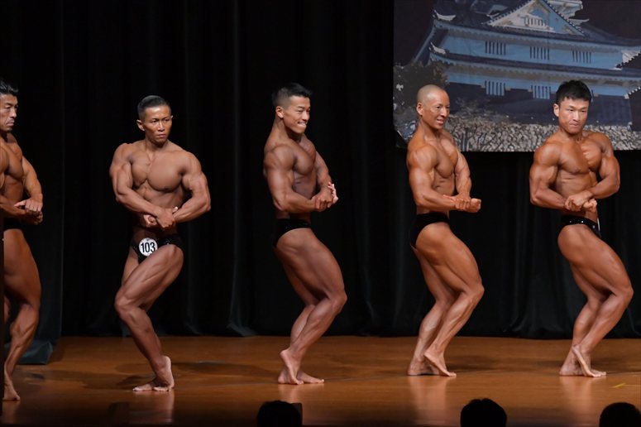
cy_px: 214
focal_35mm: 255
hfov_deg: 8.1
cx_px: 320
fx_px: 4538
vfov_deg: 5.4
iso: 5000
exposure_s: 1/400
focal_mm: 170
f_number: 5.6
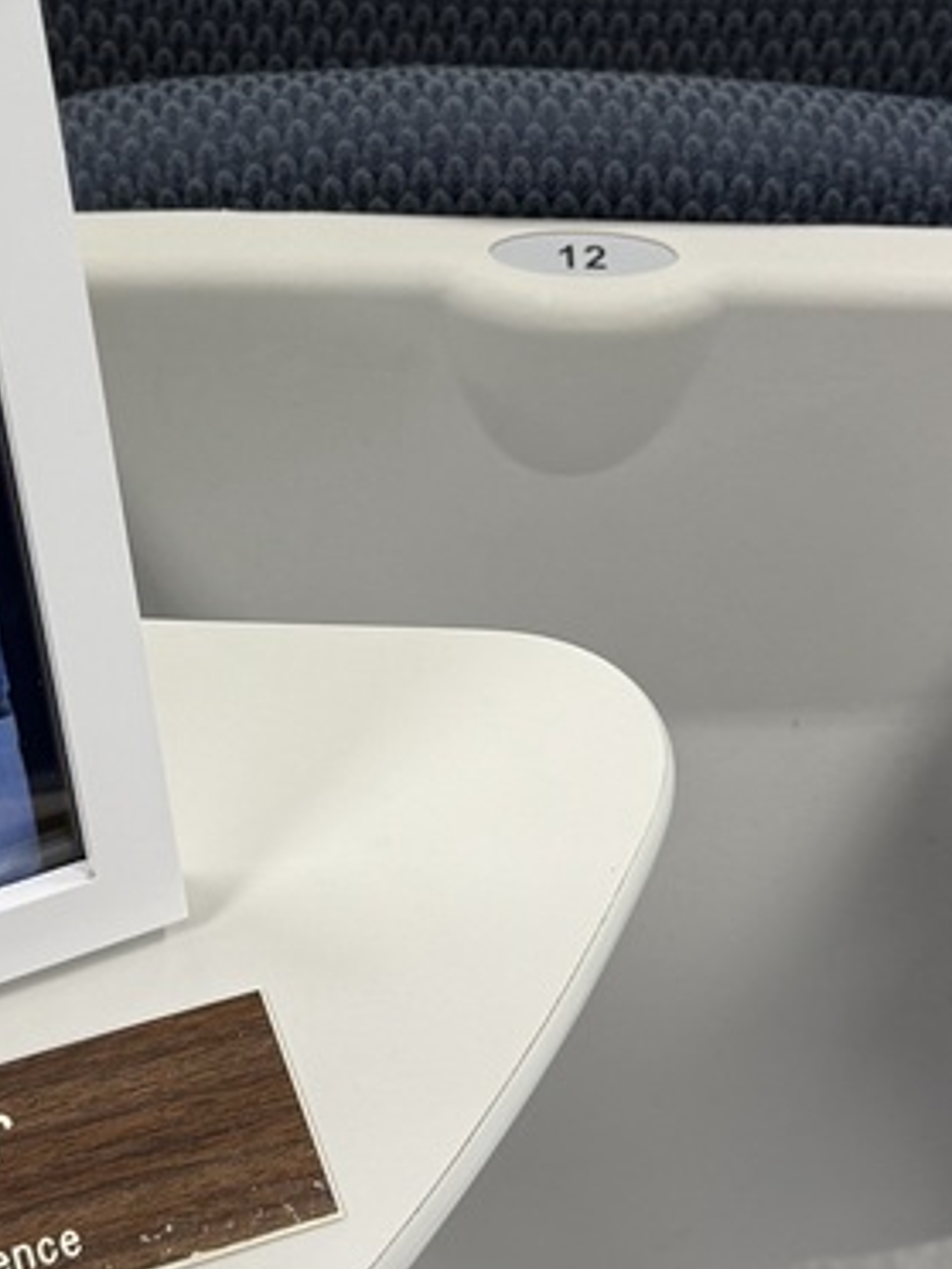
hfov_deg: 22.1
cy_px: 426
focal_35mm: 66
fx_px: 2420
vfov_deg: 29.2
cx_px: 293
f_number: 1.78
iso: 200
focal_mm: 6.76
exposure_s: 1/120
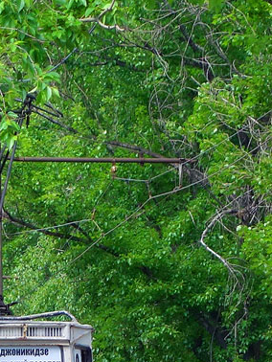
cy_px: 313
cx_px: -32
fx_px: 3192
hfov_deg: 4.9
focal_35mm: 305
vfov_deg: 6.5
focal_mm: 37.1
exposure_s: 1/500
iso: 400
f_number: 4.9
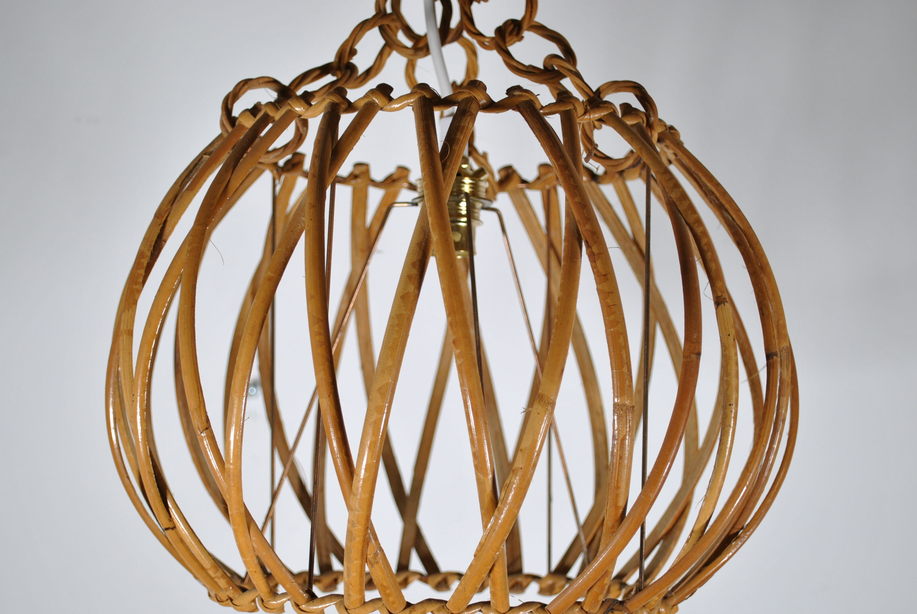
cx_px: 428
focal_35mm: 65
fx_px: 1658
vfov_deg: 21.0
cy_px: 351
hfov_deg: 30.9
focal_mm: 36
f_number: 5
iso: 200
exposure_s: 1/60
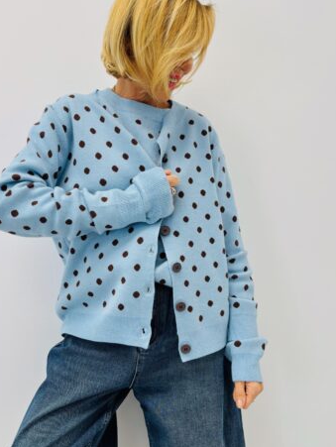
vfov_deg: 55.3
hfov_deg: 43.0
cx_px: 168
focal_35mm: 33
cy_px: 220
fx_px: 426
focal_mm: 5.96
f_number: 1.6
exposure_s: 1/149
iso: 40
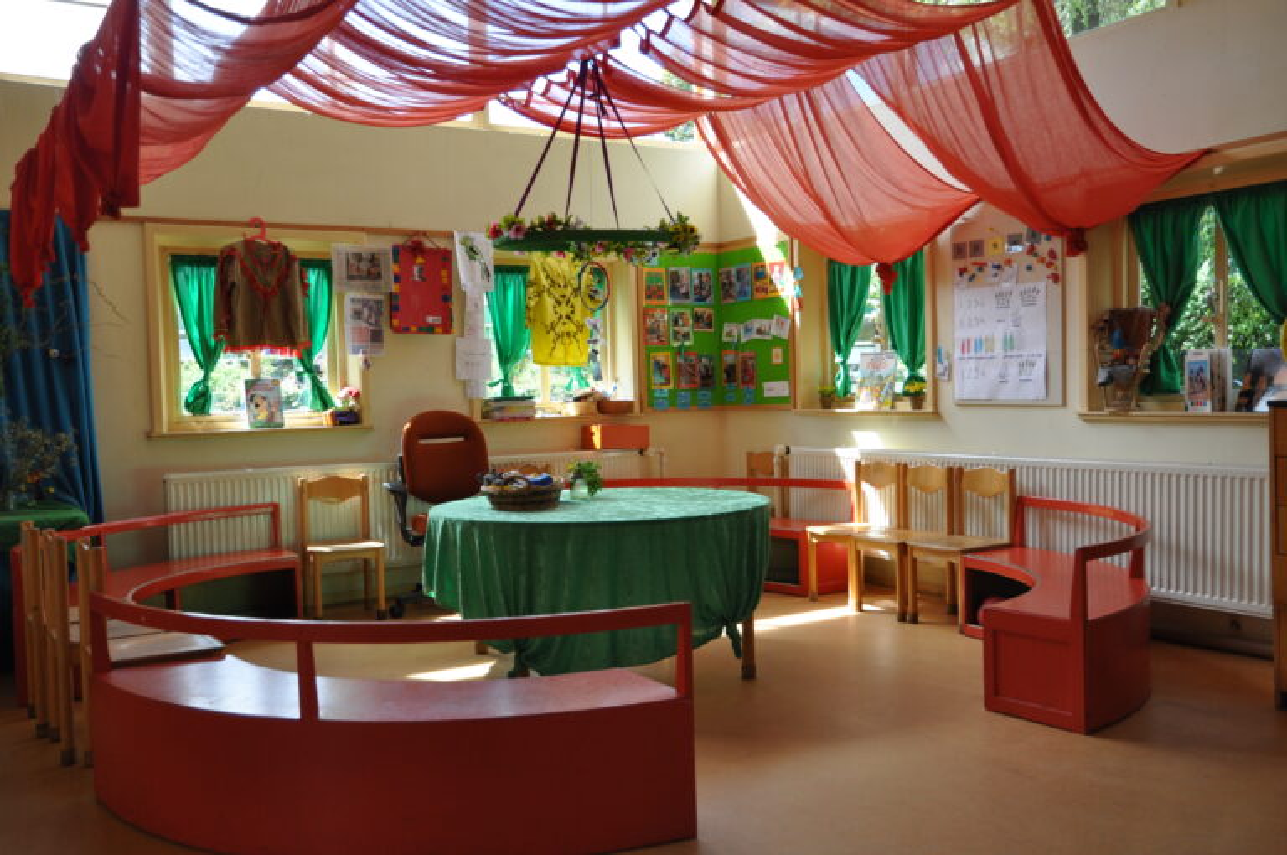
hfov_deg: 57.3
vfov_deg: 39.9
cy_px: 428
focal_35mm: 33
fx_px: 1178
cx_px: 644
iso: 400
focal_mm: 22
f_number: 5.6
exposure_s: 1/125
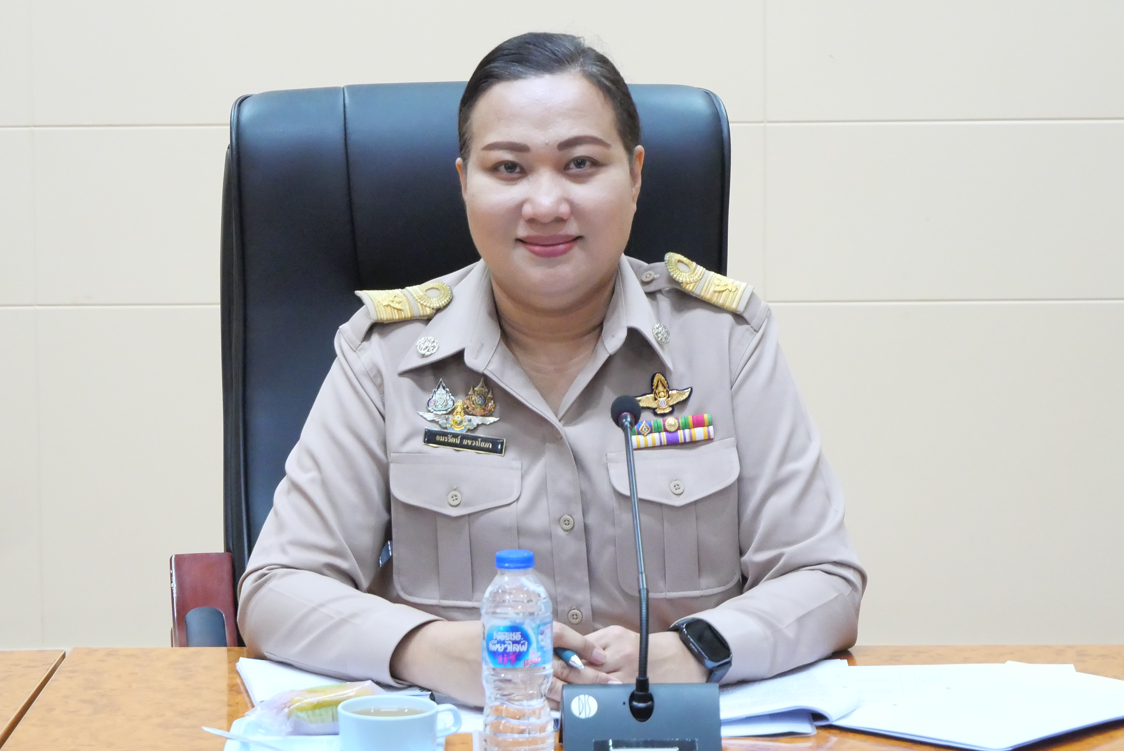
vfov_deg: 10.4
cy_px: 313
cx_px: 541
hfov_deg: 15.5
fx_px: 4124
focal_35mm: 132
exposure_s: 1/25
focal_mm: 50
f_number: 5.6
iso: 3200
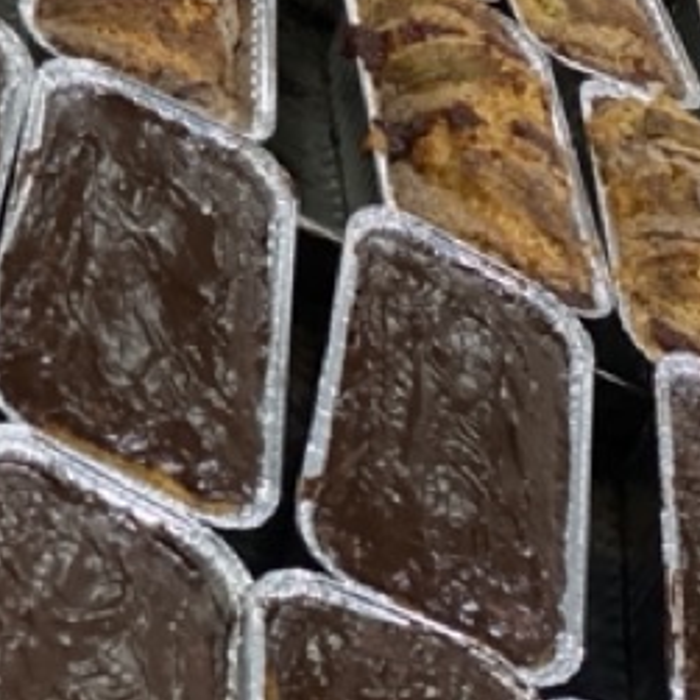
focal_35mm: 117
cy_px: 123
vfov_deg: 14.8
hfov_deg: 14.9
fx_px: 2677
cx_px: 279
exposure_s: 1/120
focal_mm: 6
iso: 250
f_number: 2
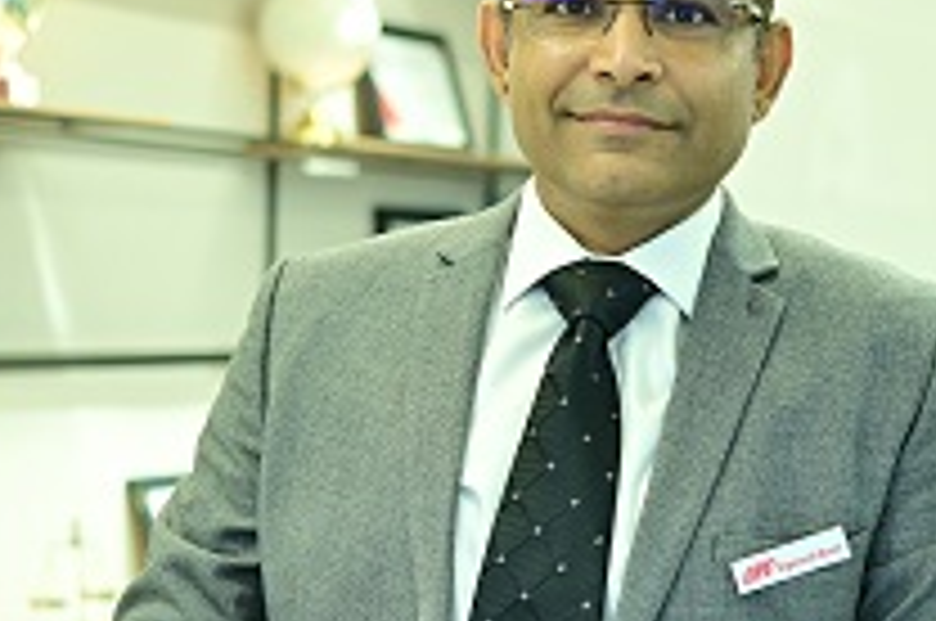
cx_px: 576
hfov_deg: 24.2
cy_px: 459
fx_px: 2181
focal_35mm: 84
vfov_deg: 16.1
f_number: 1.8
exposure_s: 1/160
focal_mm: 35
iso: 800
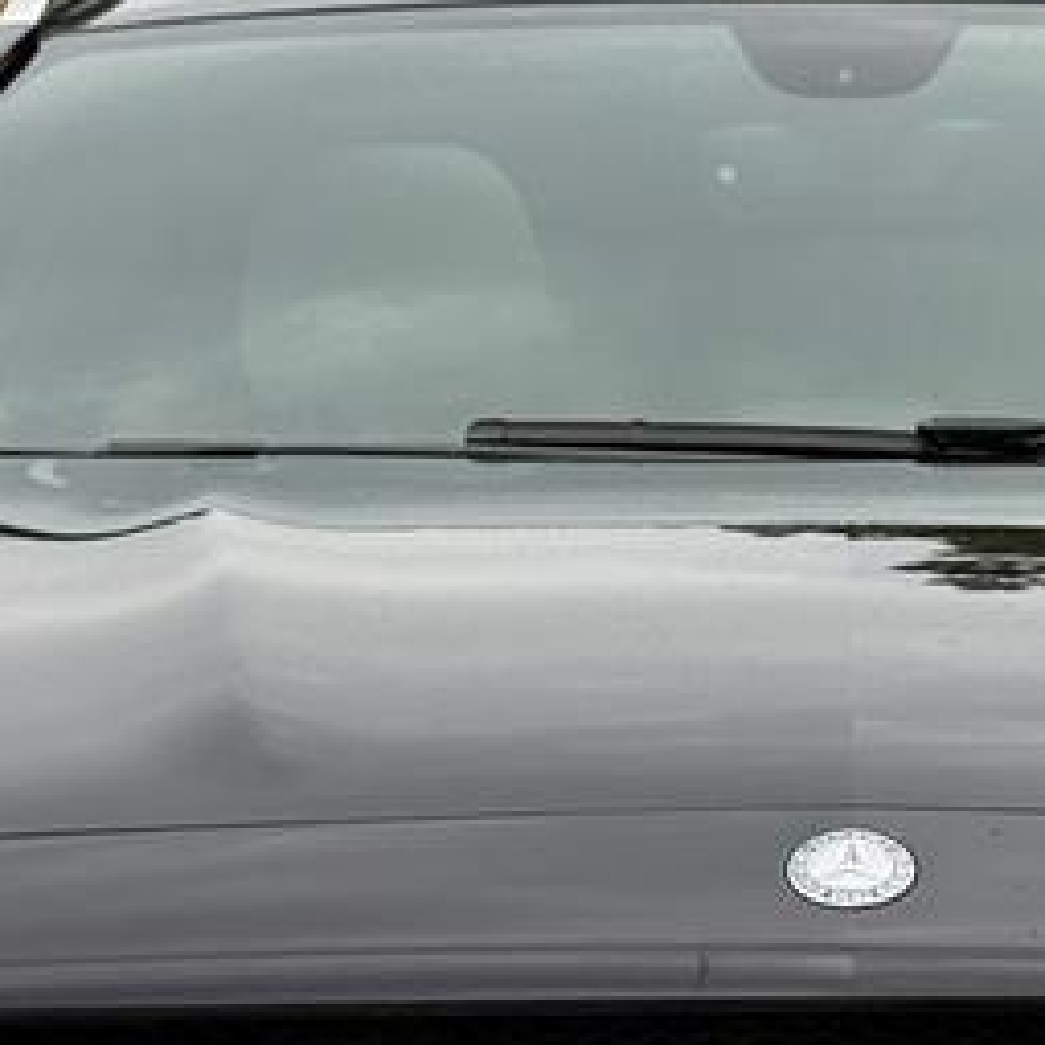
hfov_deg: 8.2
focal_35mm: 213
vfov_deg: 8.2
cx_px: 775
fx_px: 7275
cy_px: 852
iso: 80
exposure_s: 1/1484
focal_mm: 6.76
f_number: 1.78
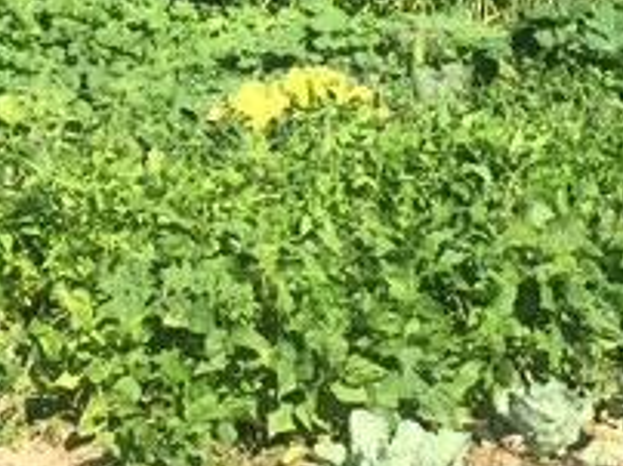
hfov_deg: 21.2
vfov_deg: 15.8
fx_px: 1654
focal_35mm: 92
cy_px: 37
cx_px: 438
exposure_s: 1/1041
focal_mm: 4.15
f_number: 2.2
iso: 32
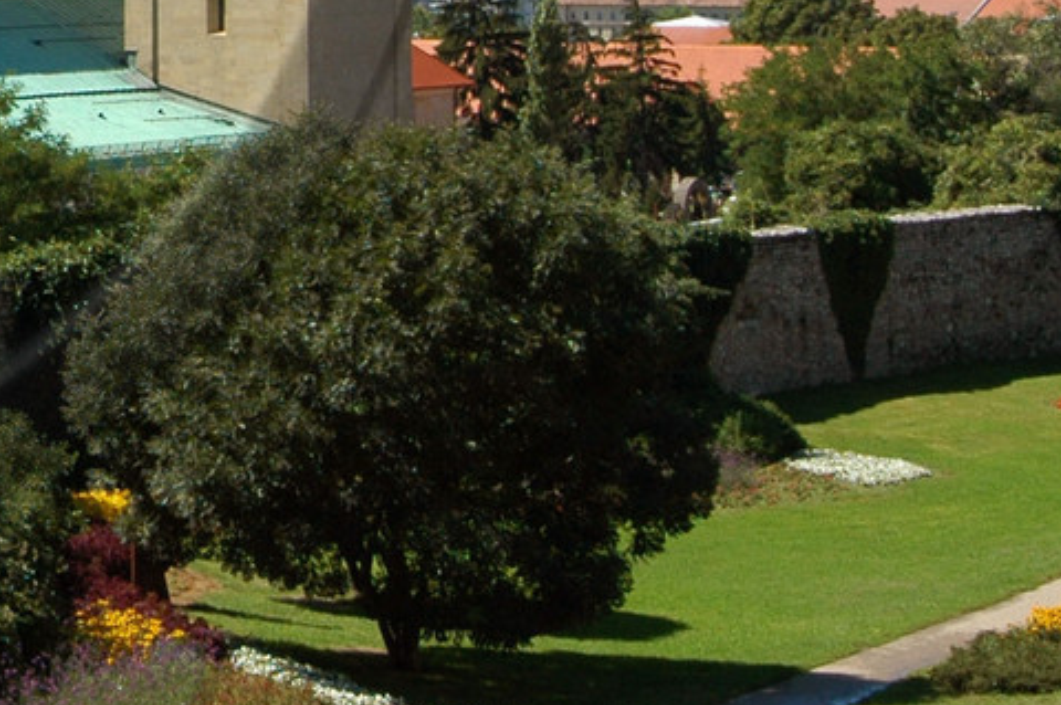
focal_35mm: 140
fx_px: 4122
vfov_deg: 9.5
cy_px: -299
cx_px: -458
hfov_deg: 13.9
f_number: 13
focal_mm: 28
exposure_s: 1/160
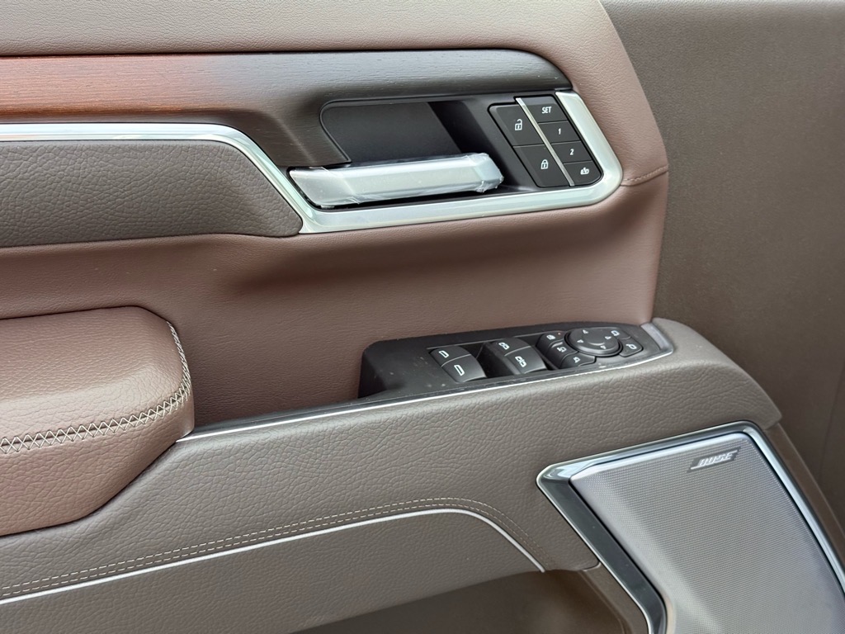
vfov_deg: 30.3
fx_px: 1172
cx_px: 422
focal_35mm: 48
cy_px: 317
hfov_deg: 39.7
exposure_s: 1/288
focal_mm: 6.76
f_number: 1.78
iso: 80
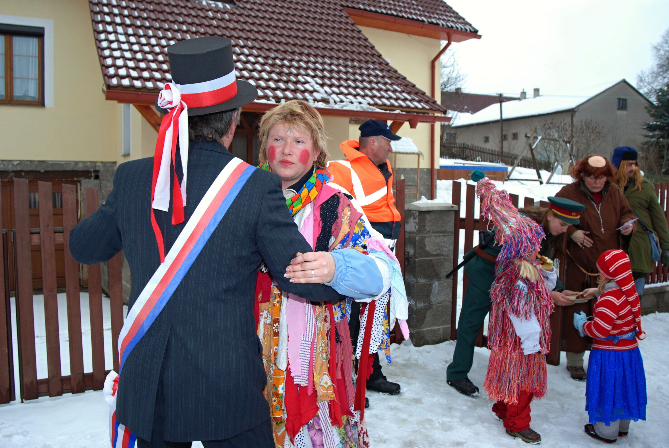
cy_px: 224
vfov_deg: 43.7
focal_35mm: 30
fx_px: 558
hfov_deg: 61.9
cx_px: 334
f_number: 8
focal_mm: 20
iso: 200
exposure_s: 1/200
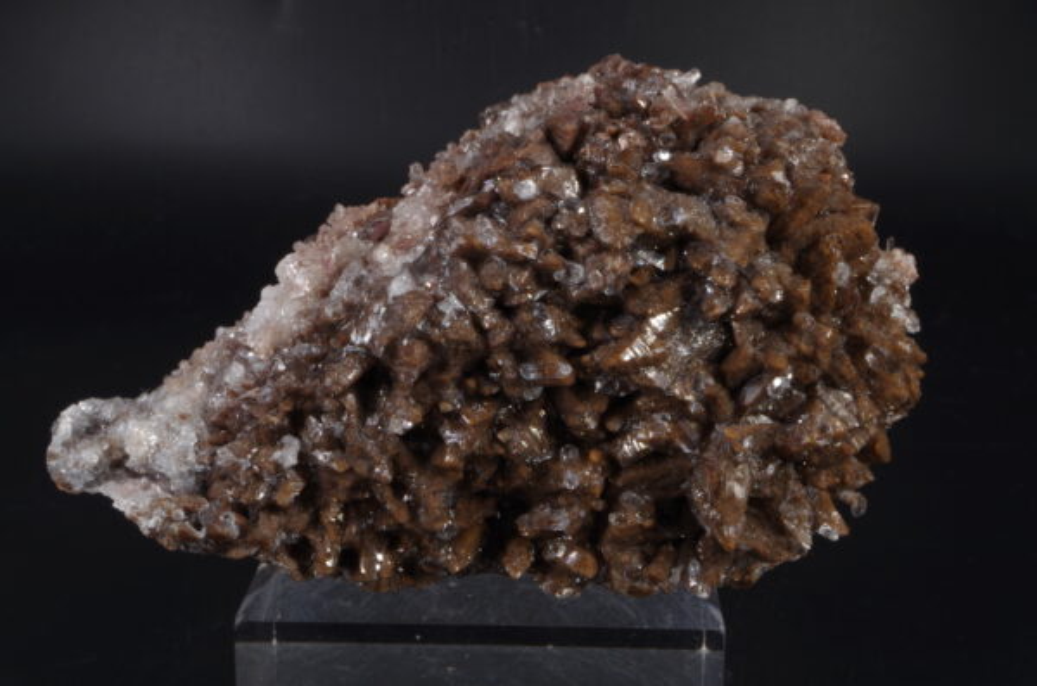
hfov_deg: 40.4
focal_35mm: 49
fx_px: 1408
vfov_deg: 27.4
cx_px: 518
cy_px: 343
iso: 100
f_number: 11
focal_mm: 32.5
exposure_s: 1/1.25
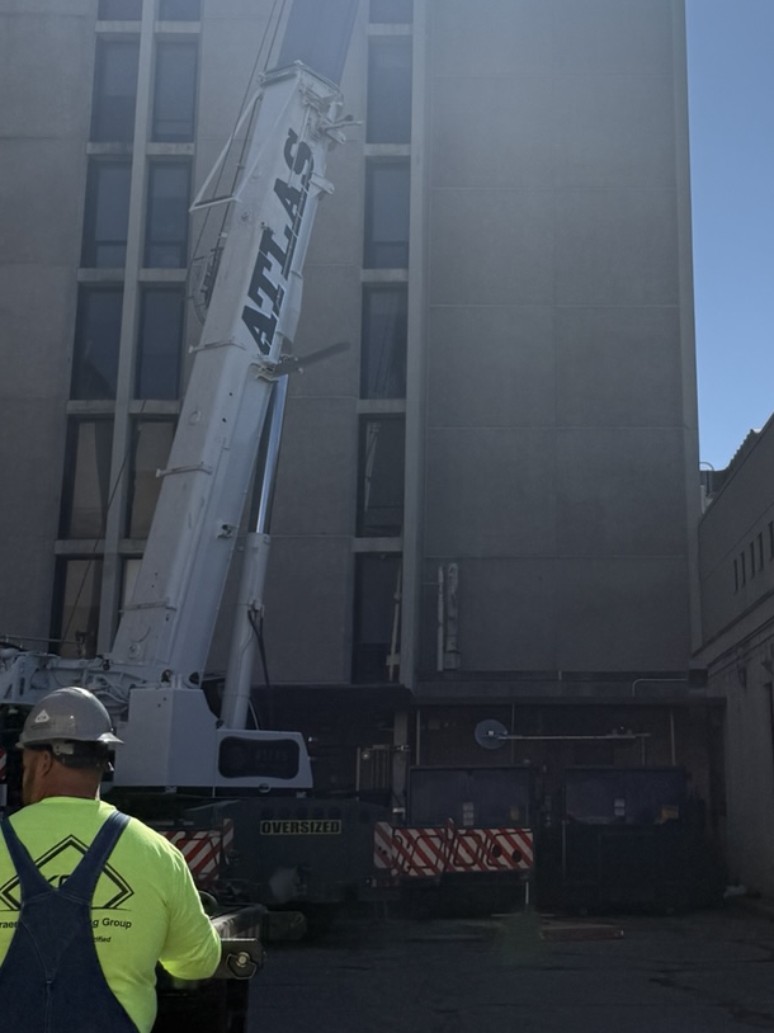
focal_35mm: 59
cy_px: 246
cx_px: 519
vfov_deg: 32.0
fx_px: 1760
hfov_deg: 24.7
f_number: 1.78
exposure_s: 1/14286
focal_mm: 6.76
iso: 80
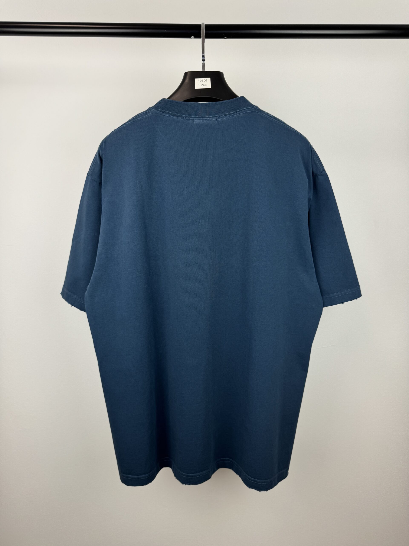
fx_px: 378
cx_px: 204
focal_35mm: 24
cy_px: 273
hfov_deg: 56.8
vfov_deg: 71.6
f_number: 1.78
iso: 50
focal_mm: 6.76
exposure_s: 1/121
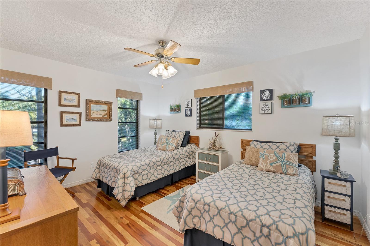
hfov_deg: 104.3
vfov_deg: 81.2
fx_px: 144
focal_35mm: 14
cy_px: 123
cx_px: 185
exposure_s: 1/25
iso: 400
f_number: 7.1
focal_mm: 14
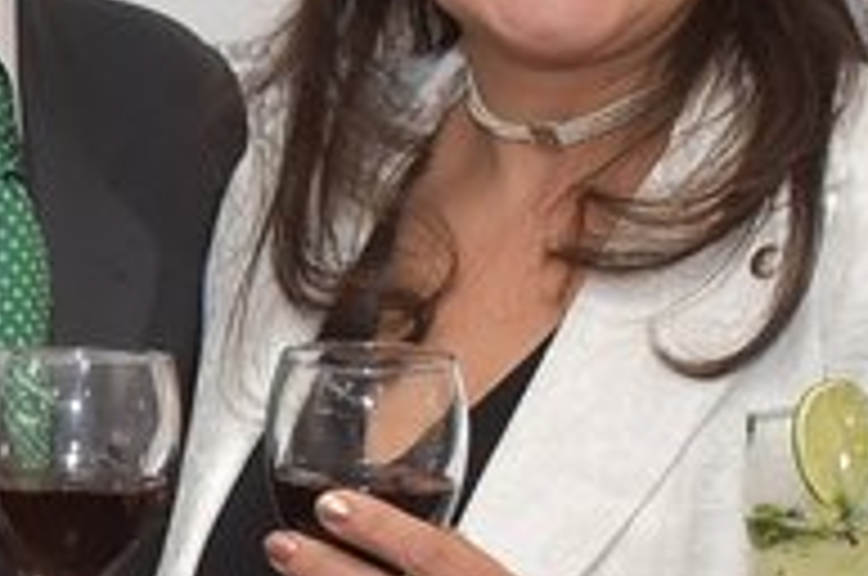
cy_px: 432
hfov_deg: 9.4
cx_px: -54
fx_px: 5247
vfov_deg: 6.3
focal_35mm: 218
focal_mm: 35
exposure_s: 1/100
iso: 800
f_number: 5.6
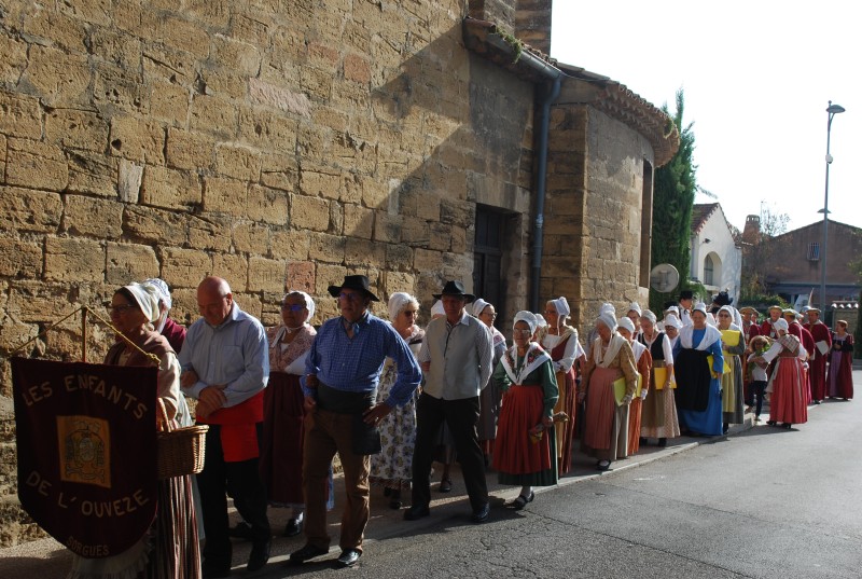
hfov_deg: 44.9
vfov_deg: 31.0
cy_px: 290
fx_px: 1044
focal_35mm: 44
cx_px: 431
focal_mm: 29
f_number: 6.3
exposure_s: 1/160
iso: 100
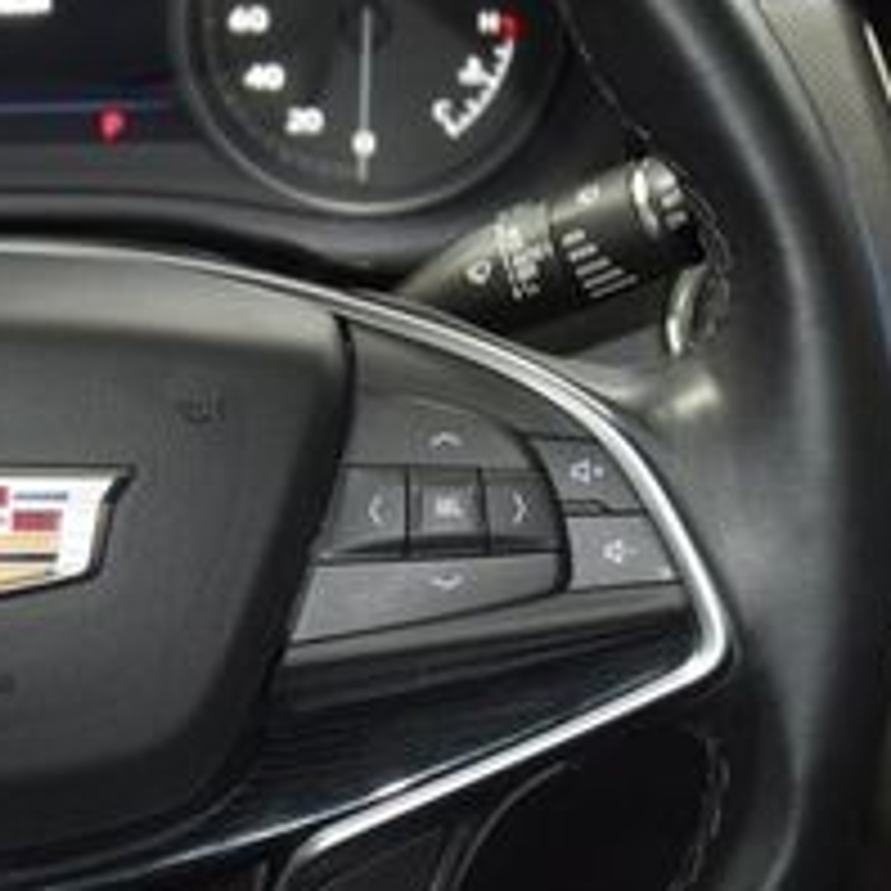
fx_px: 3476
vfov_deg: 14.6
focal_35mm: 119
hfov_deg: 14.3
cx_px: -27
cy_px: 511
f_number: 3.8
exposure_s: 1/25
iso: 1600
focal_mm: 29
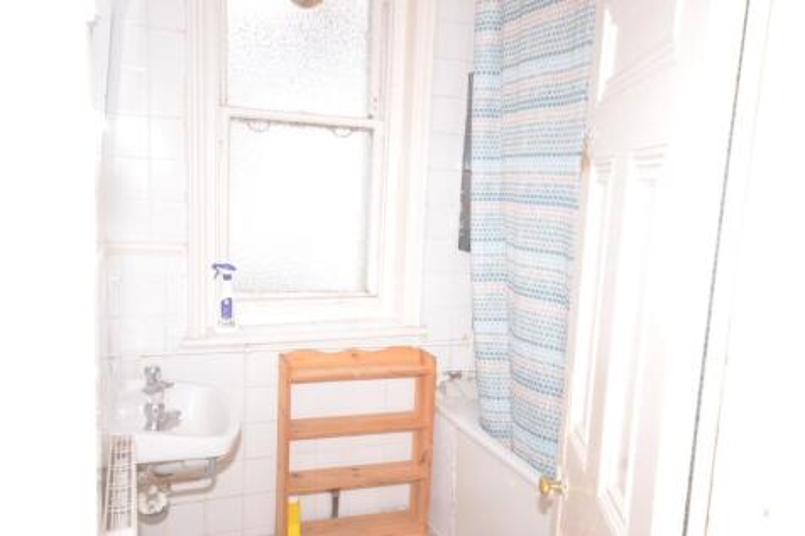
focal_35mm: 30
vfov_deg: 43.6
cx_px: 402
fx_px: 671
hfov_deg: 61.9
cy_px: 268
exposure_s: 1/60
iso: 800
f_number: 5.6
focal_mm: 20
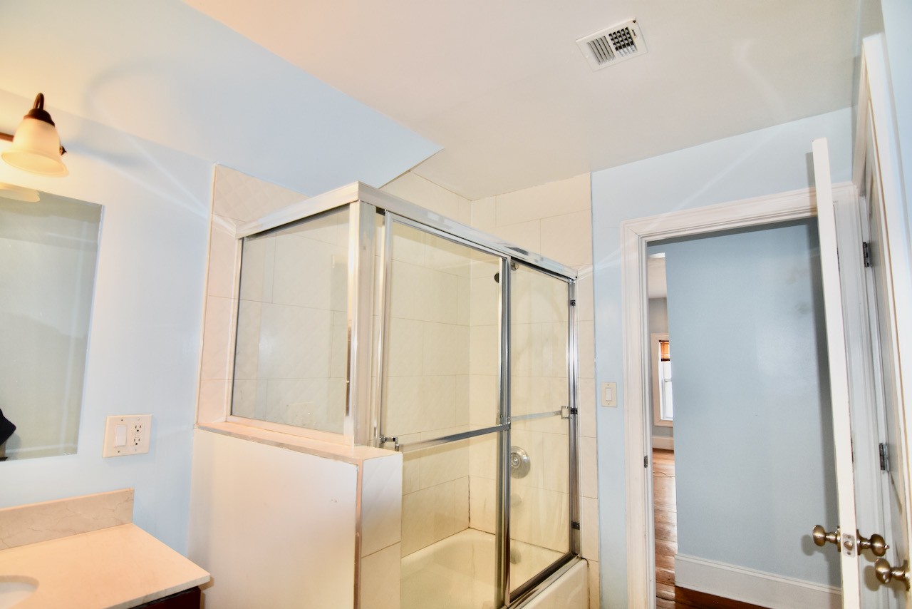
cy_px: 304
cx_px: 456
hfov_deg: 90.0
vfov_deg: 67.4
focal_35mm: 18
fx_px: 456
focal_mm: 12
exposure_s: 1/60
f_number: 2.8
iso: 640
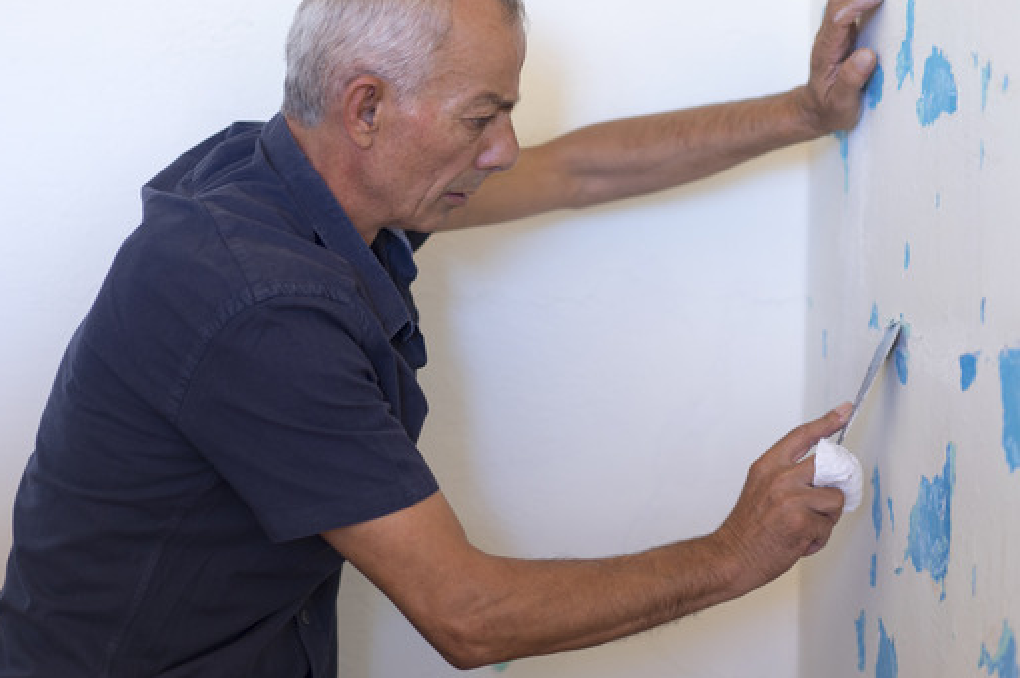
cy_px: 305
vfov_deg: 16.2
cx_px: 657
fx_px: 2378
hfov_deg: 24.1
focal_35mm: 84
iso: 100
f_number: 1.8
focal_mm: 55
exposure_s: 1/80
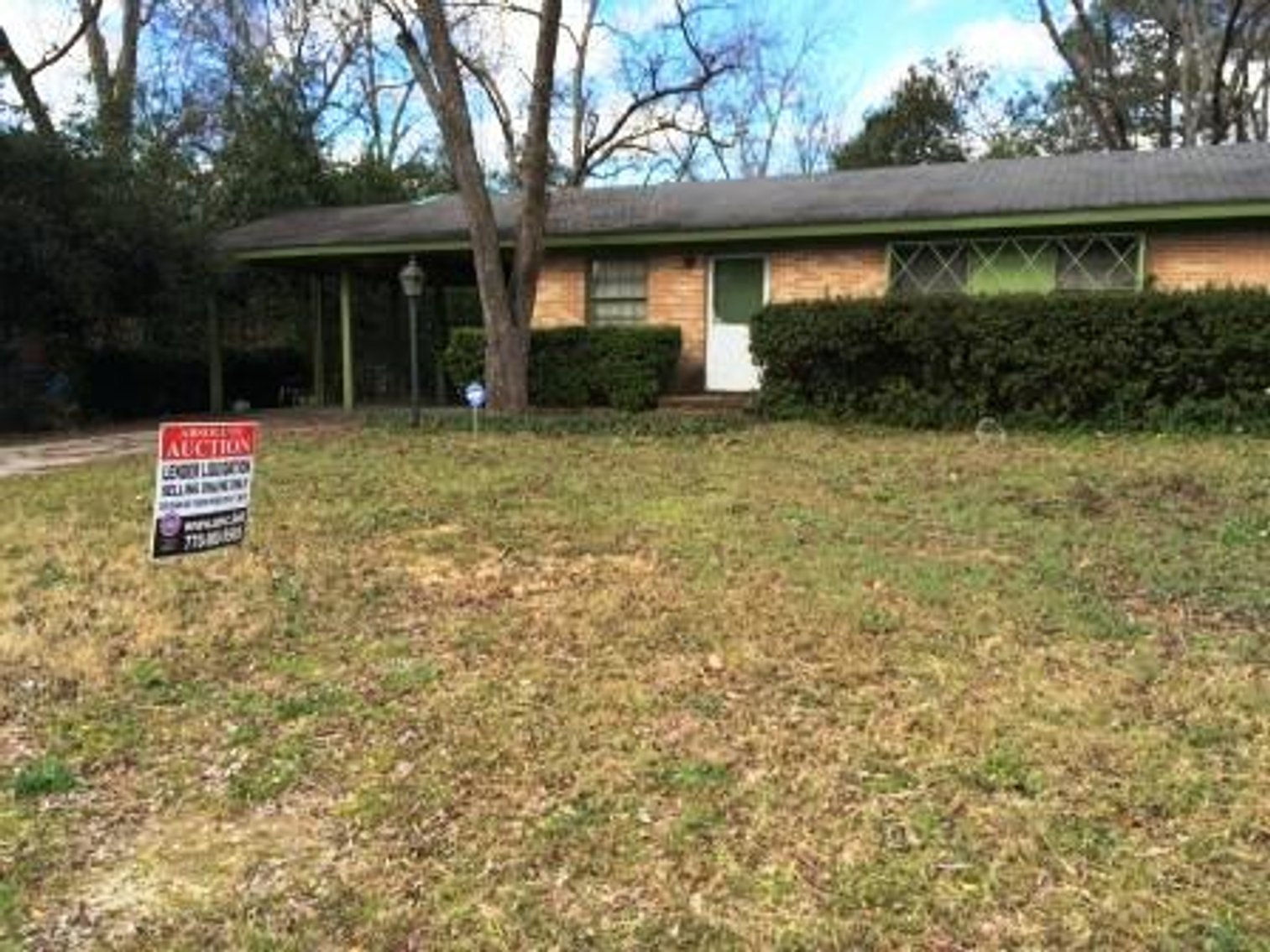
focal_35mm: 29
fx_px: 1064
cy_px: 476
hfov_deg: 61.7
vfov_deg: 48.2
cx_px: 635
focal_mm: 4.15
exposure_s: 1/746
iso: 32
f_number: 2.2
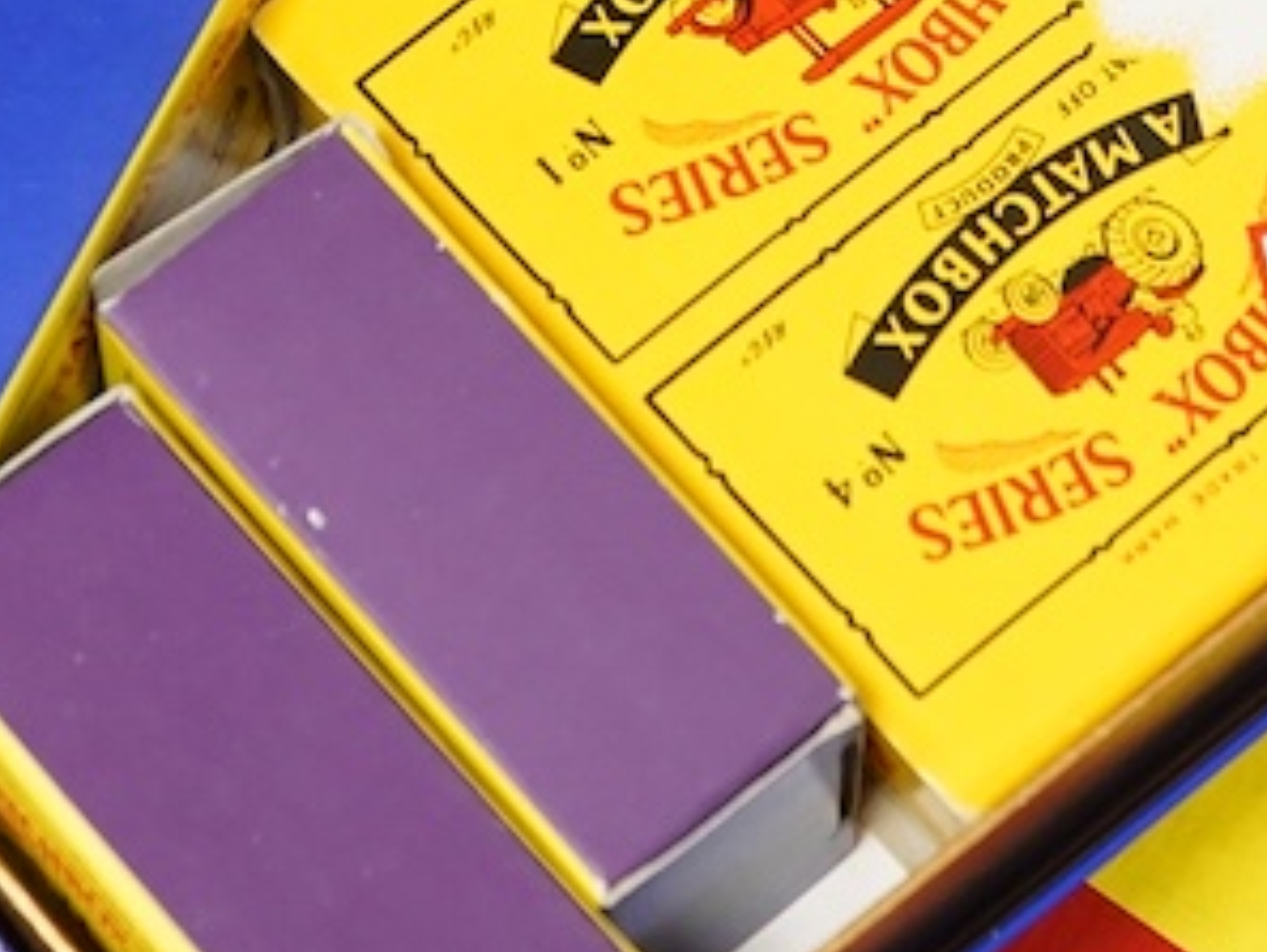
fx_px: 6005
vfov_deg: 8.9
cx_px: 838
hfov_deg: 12.0
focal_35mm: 164
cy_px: -363
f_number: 7.1
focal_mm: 30
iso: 2000
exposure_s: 1/100
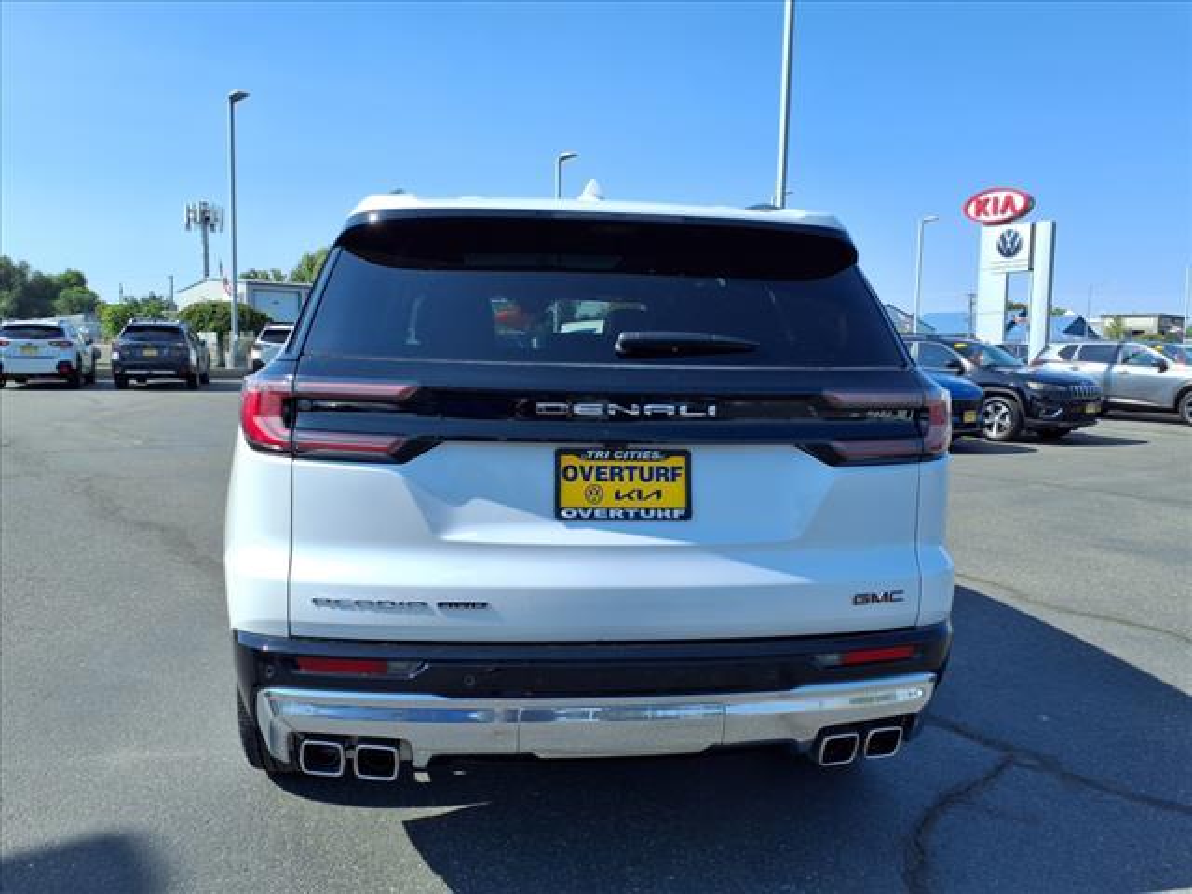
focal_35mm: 27
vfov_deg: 51.4
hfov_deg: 65.3
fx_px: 930
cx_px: 596
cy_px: 447
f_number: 1.9
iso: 40
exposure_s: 1/1667
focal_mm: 3.58
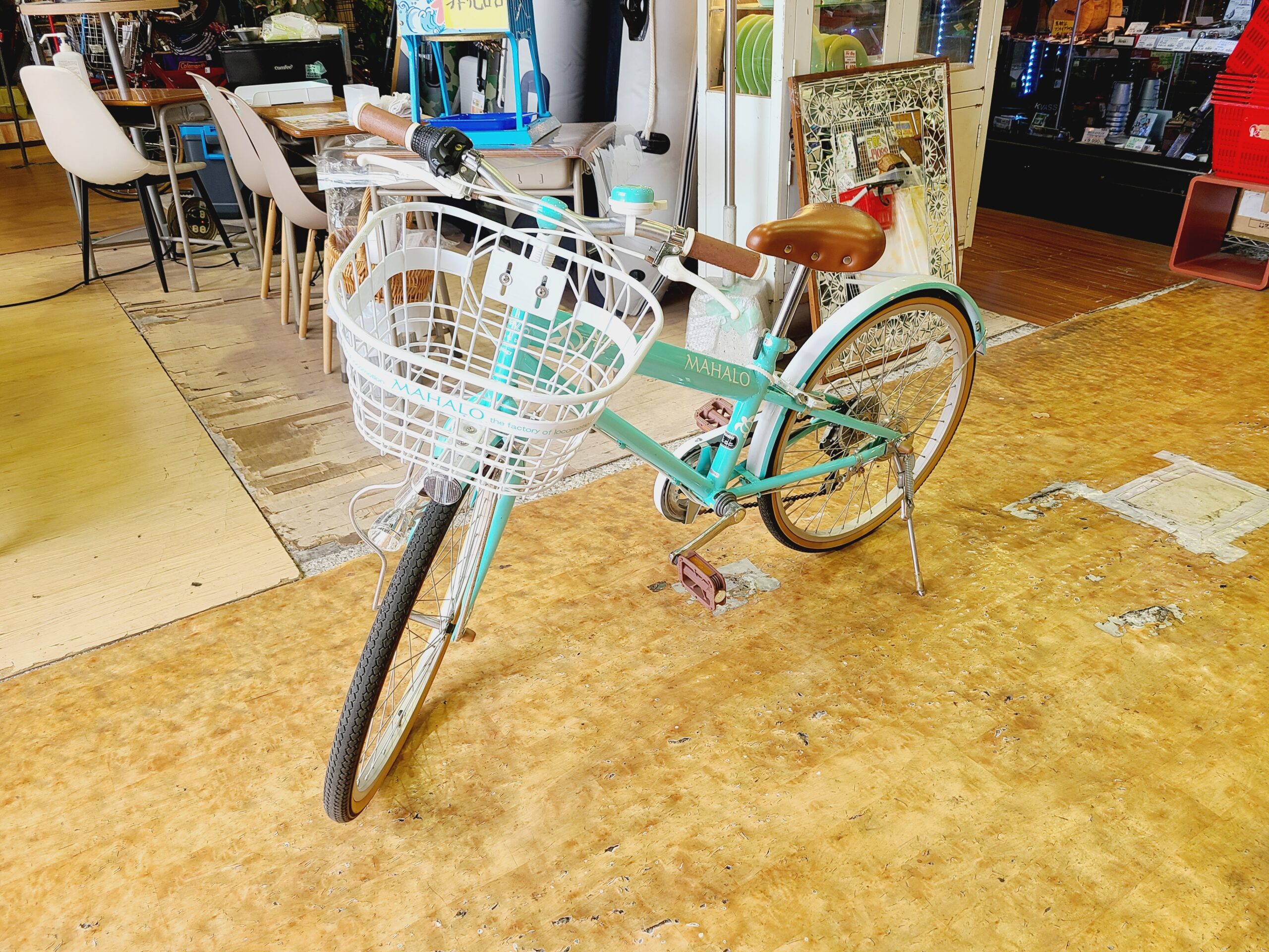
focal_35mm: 26
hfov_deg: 67.3
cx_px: 634
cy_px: 476
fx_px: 953
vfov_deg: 53.1
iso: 50
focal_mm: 5.4
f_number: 1.8
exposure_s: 1/50
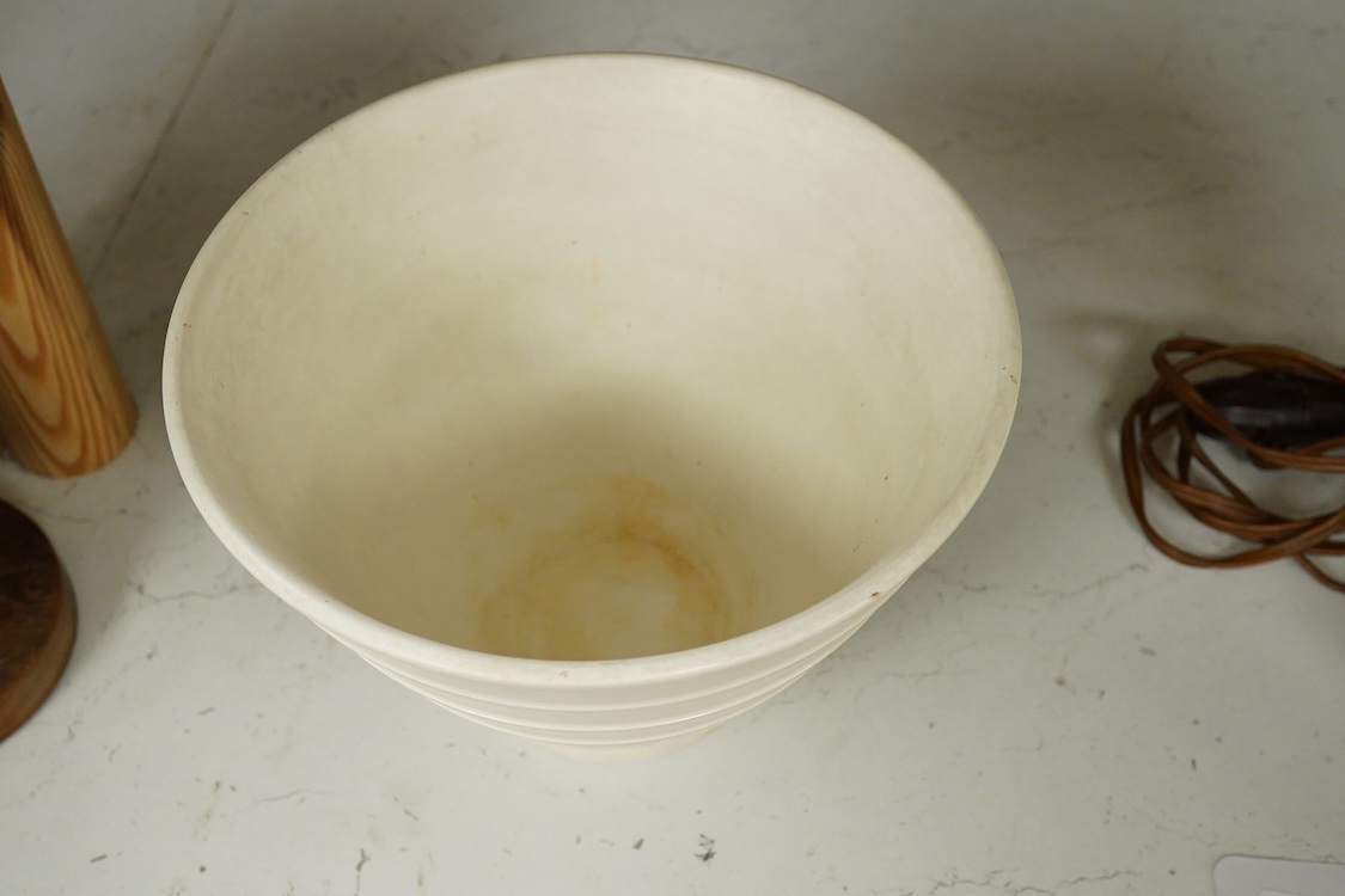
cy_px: 448
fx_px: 1681
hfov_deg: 43.6
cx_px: 672
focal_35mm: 45
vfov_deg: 29.9
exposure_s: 1/160
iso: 2500
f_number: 10
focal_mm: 30
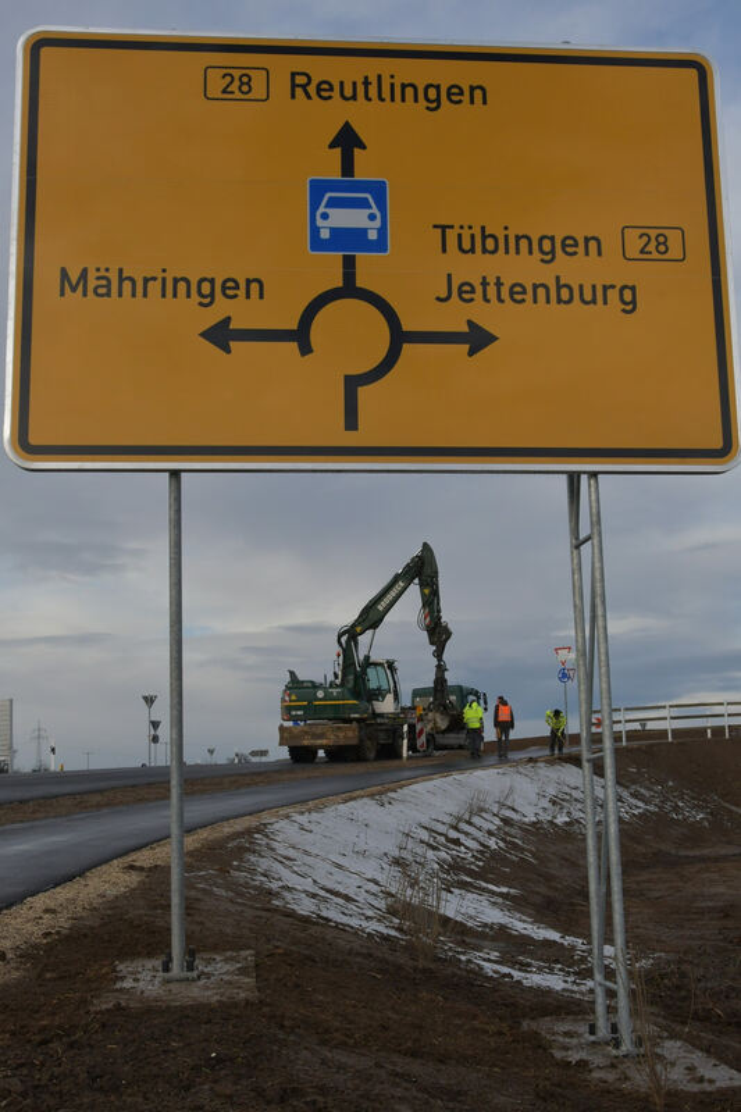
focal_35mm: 42
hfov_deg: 31.9
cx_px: 370
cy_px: 556
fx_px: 1297
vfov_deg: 46.4
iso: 800
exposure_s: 1/800
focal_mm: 28
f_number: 14
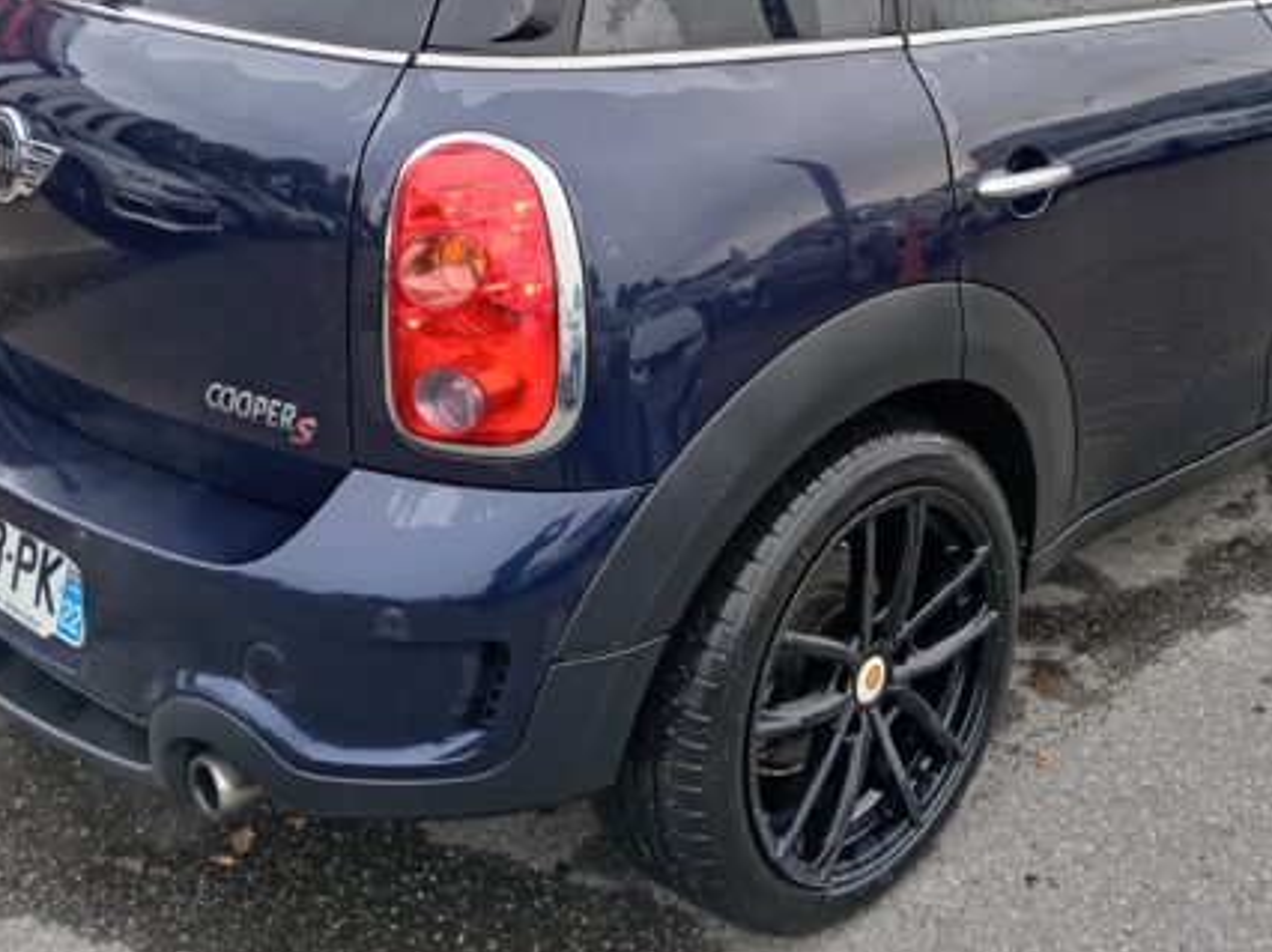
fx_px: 1726
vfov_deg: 30.0
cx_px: 845
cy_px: 176
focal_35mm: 47
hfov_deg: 40.0
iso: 202
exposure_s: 1/33.3
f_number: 1.8
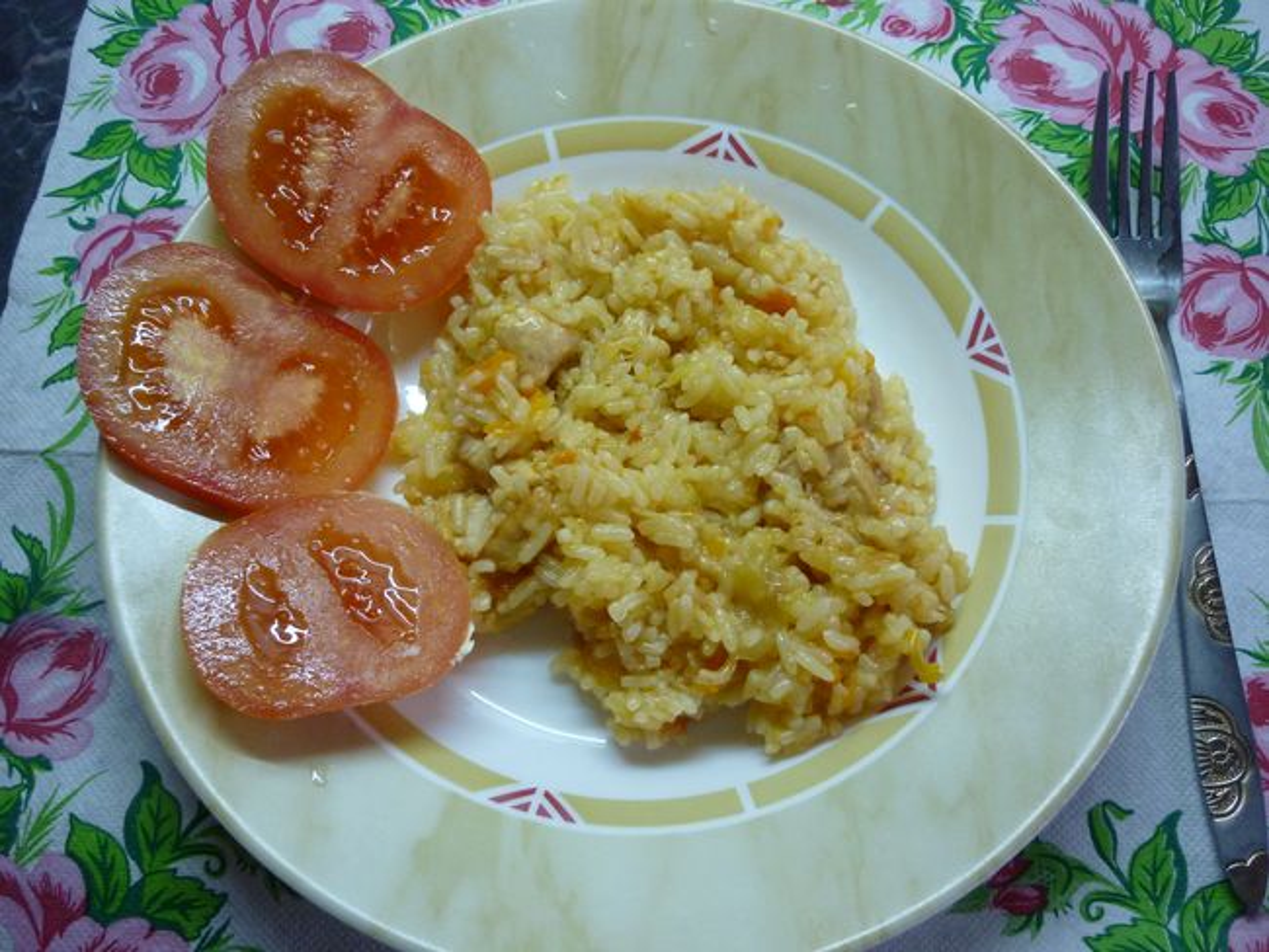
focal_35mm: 33
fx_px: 1210
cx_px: 634
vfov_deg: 43.0
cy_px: 476
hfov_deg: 55.3
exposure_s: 1/30
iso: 250
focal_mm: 5.5
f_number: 2.8
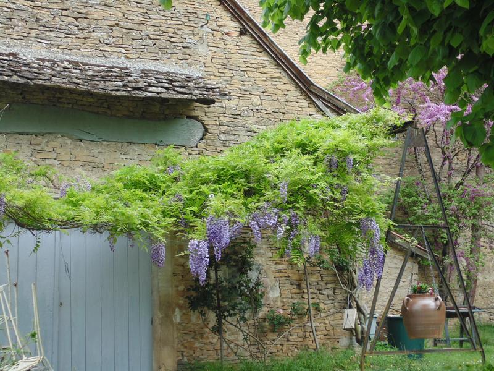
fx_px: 1127
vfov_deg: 18.7
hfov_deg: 24.7
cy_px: 186
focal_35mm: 79
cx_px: 247
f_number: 4.3
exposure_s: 1/125
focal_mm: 14.1
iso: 80
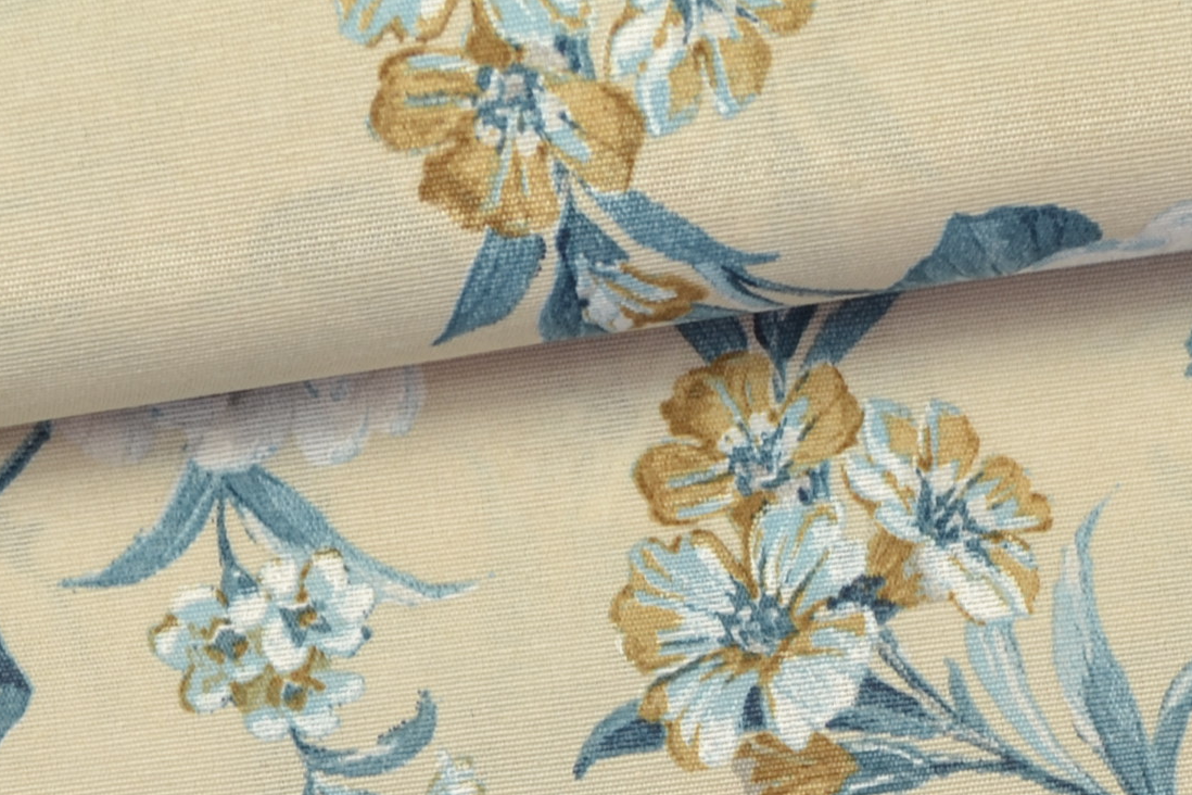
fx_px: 2814
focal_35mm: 85
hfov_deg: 23.5
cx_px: 960
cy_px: 1058
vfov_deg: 15.3
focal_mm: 18
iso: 100
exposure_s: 1/25
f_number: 5.6
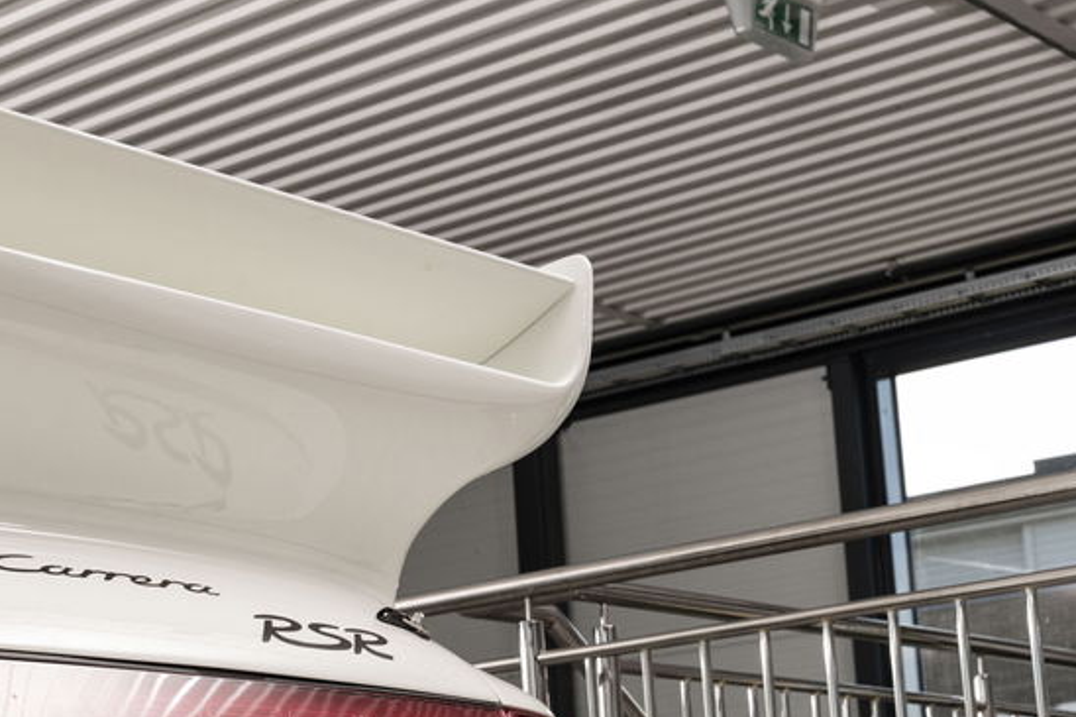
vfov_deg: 15.7
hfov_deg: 23.2
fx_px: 2575
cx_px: 204
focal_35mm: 86
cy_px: 579
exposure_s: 1/200
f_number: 8
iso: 640
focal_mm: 46.1
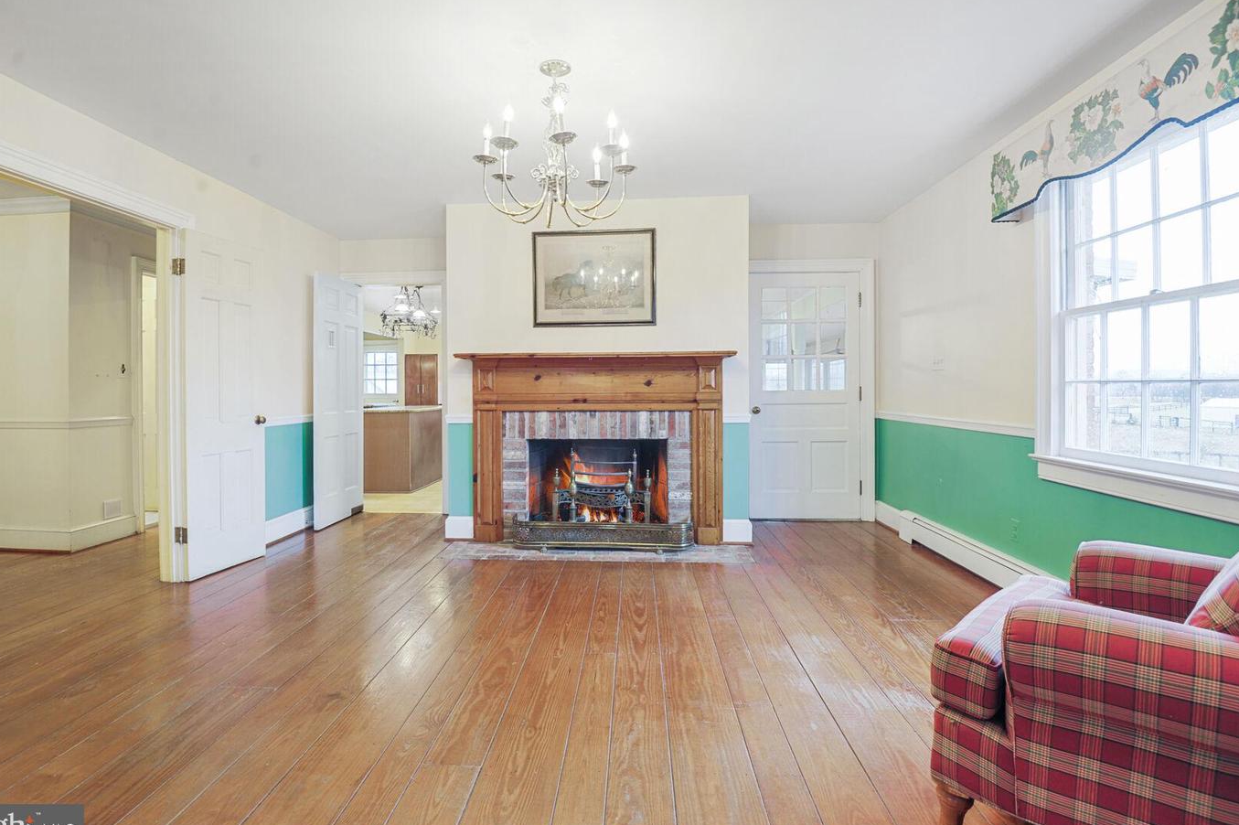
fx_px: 585
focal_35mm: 17
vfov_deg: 70.4
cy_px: 412
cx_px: 600
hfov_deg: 93.3
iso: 200
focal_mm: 16
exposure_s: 1/3
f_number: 5.6
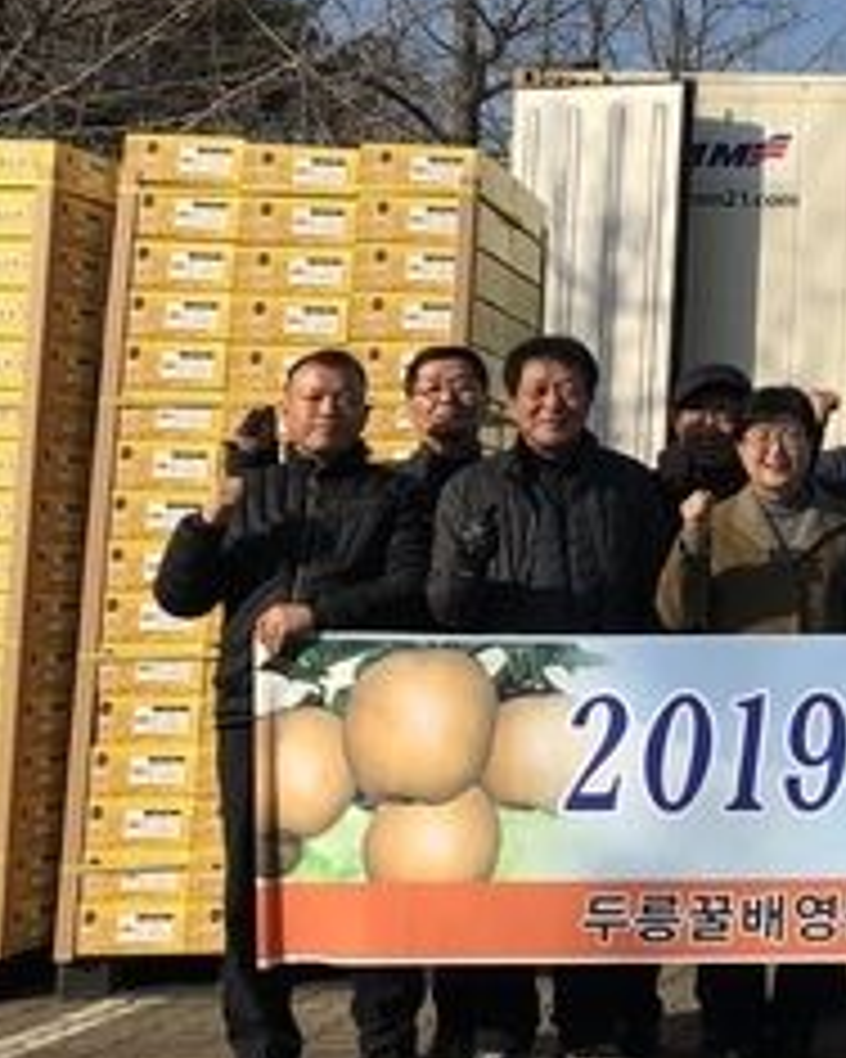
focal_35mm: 79
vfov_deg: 23.9
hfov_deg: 17.0
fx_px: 2473
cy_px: 284
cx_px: 1382
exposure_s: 1/2825
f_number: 1.8
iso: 20
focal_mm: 4
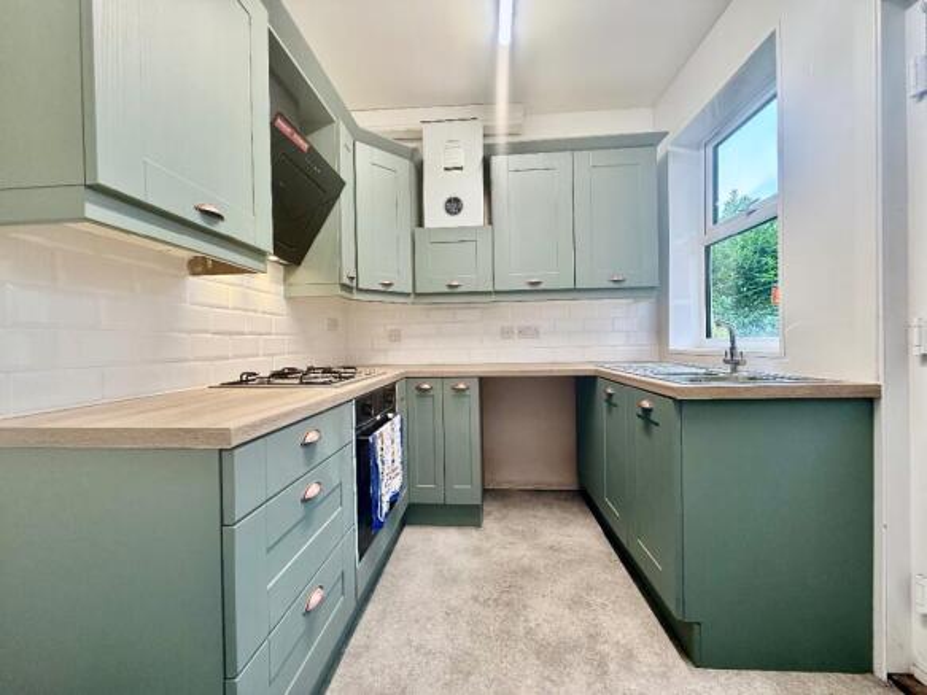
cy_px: 348
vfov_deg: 85.7
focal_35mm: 14
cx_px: 464
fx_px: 375
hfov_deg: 102.1
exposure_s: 1/100
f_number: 2.2
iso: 125
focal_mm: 2.22
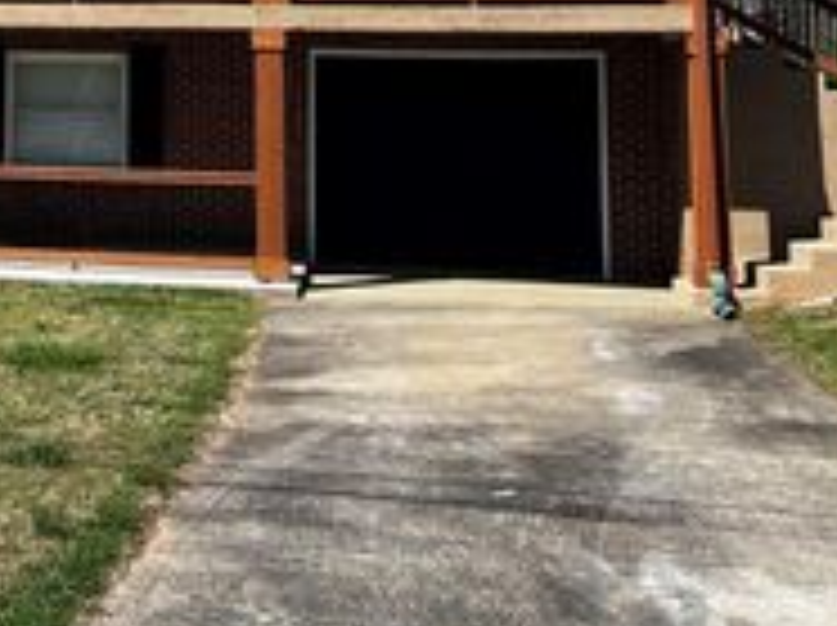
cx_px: -68
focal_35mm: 70
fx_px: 1690
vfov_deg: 20.0
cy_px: -61
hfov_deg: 25.9
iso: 50
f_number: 1.5
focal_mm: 5.7
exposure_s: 1/2994
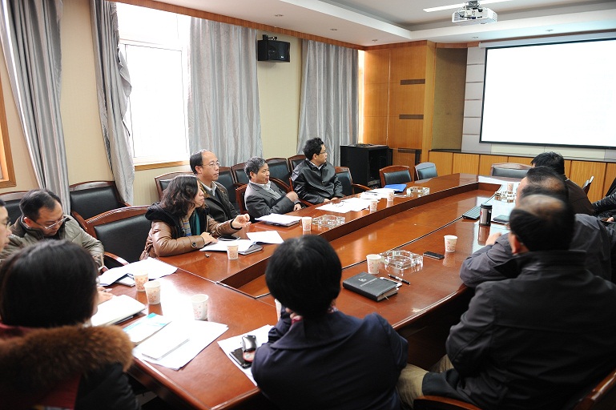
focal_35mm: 24
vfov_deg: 53.1
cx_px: 308
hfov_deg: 73.8
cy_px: 205
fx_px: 410
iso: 640
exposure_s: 1/40
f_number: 3.2
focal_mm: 24
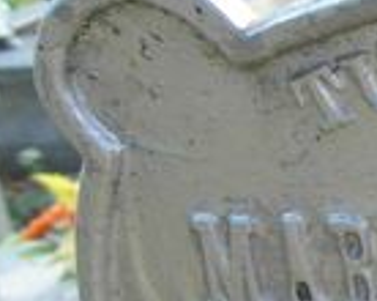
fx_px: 1214
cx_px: 798
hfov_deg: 14.2
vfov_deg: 13.6
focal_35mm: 109
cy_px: 391
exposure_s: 1/60
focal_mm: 5.2
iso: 100
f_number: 2.8
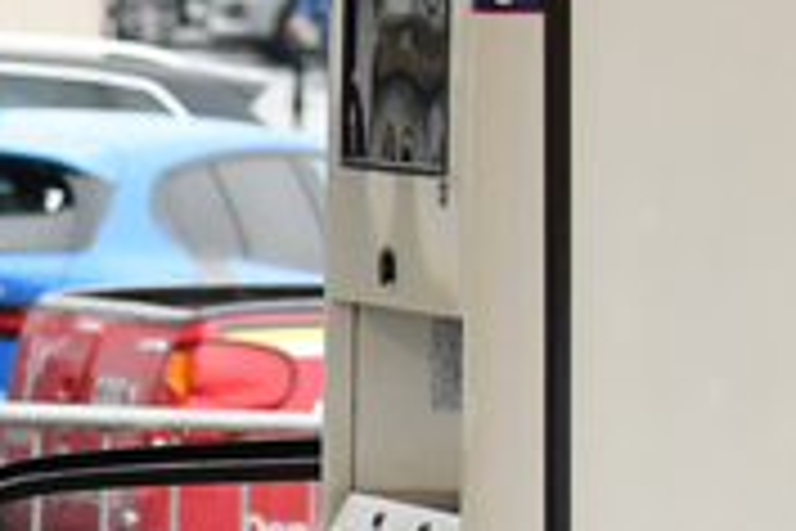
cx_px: -1268
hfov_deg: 3.2
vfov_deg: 2.2
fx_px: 13840
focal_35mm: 626
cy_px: 655
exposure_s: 1/400
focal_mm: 72
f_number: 3.5
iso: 640
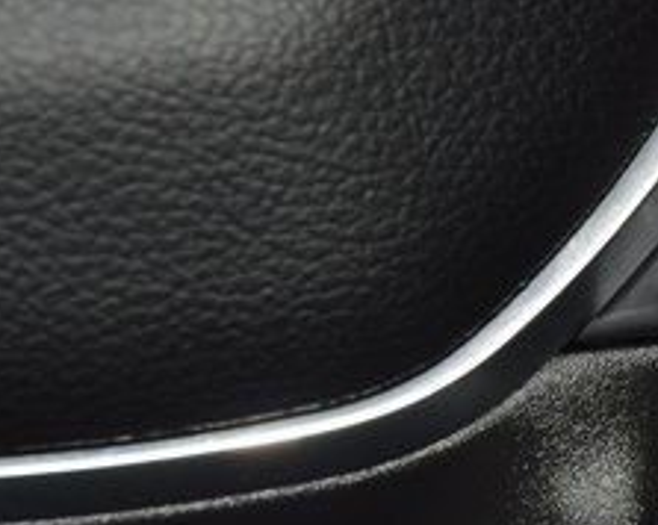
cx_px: 803
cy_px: 105
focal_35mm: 283
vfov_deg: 5.5
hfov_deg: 6.8
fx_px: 5506
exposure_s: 1/125
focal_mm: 70
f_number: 8
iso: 100
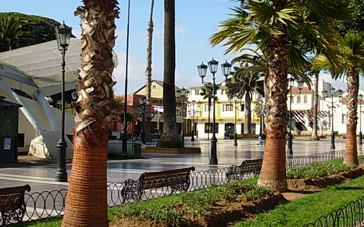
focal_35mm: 56
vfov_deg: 23.0
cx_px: 220
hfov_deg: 36.2
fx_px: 555
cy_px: 78
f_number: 2.9
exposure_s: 1/912
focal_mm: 6.3
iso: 50
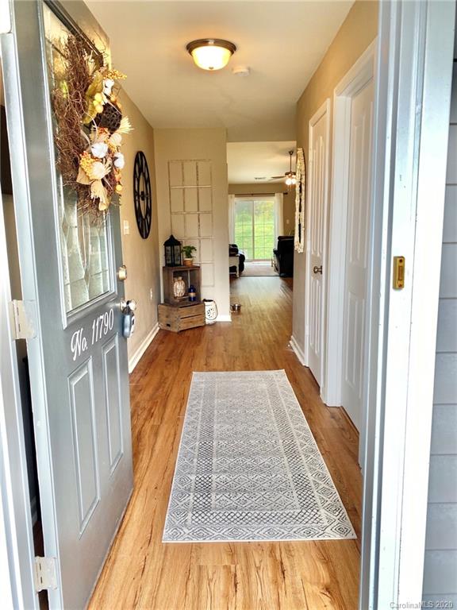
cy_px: 305
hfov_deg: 53.1
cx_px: 228
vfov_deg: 67.3
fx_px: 458
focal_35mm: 26
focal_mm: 4.25
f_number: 1.8
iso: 64
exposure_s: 1/120
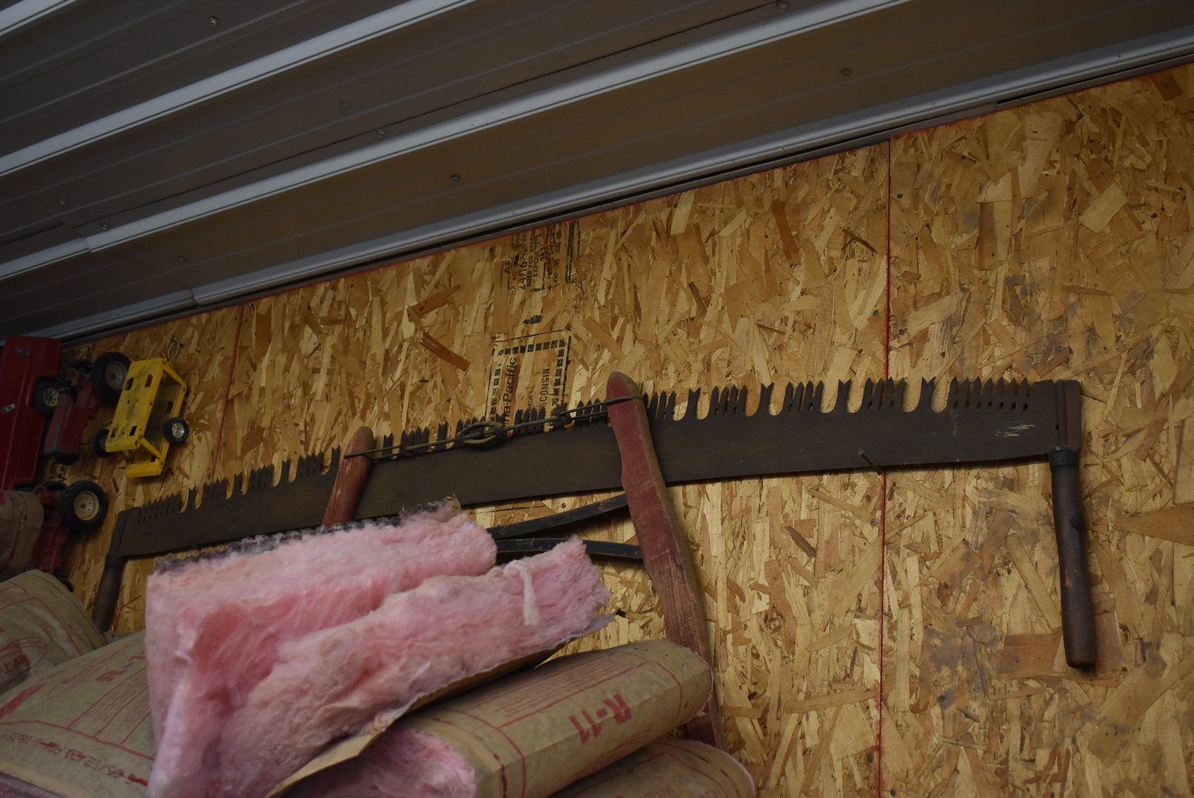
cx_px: 597
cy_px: 399
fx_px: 1444
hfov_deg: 44.9
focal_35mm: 44
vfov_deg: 30.9
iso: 800
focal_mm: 29
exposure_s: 1/125
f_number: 4.2
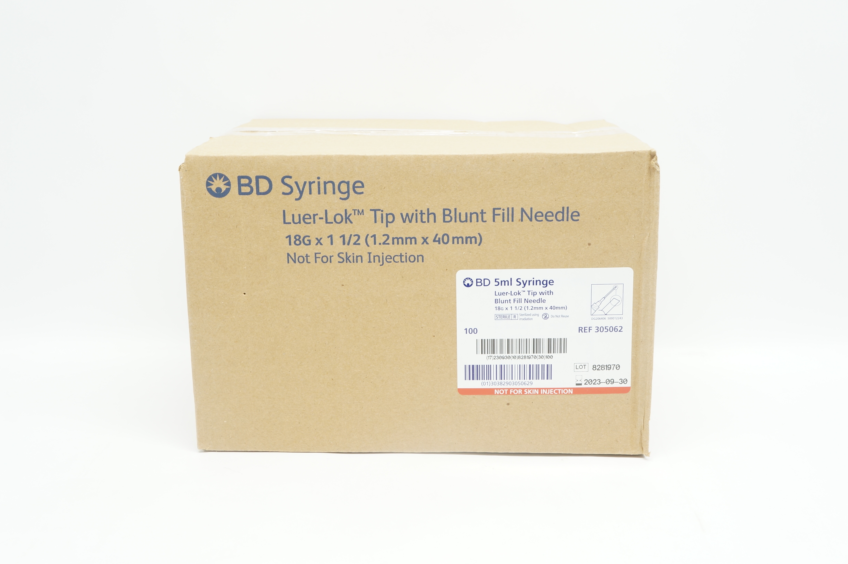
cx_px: 424
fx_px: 1059
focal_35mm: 45
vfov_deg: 29.8
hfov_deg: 43.6
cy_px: 282
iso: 400
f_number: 8
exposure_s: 1/15
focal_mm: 30
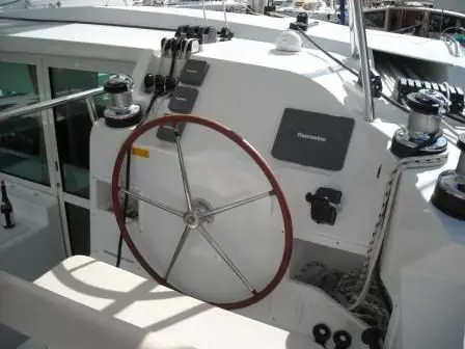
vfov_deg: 40.7
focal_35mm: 35
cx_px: 232
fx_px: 470
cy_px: 174
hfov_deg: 52.6
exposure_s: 1/337
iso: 64
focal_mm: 5.7
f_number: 5.6
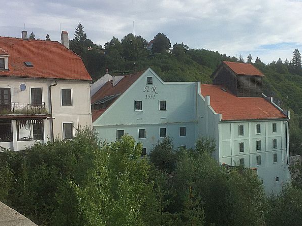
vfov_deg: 29.0
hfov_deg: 38.1
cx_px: 177
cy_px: 138
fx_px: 436
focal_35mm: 50
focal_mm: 4.15
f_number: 2.2
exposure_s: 1/1799
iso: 32
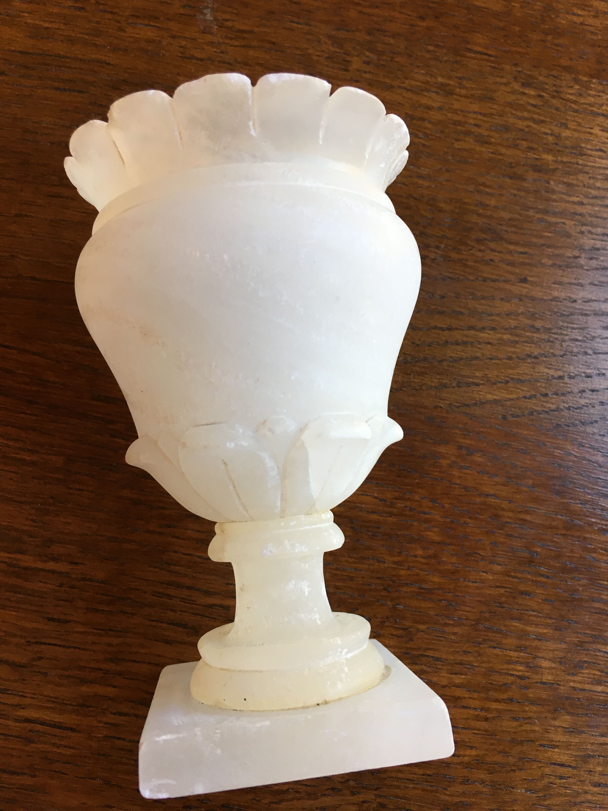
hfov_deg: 48.2
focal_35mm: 29
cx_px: 304
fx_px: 679
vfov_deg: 61.7
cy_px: 406
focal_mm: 4.15
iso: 32
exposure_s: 1/30
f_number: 2.2
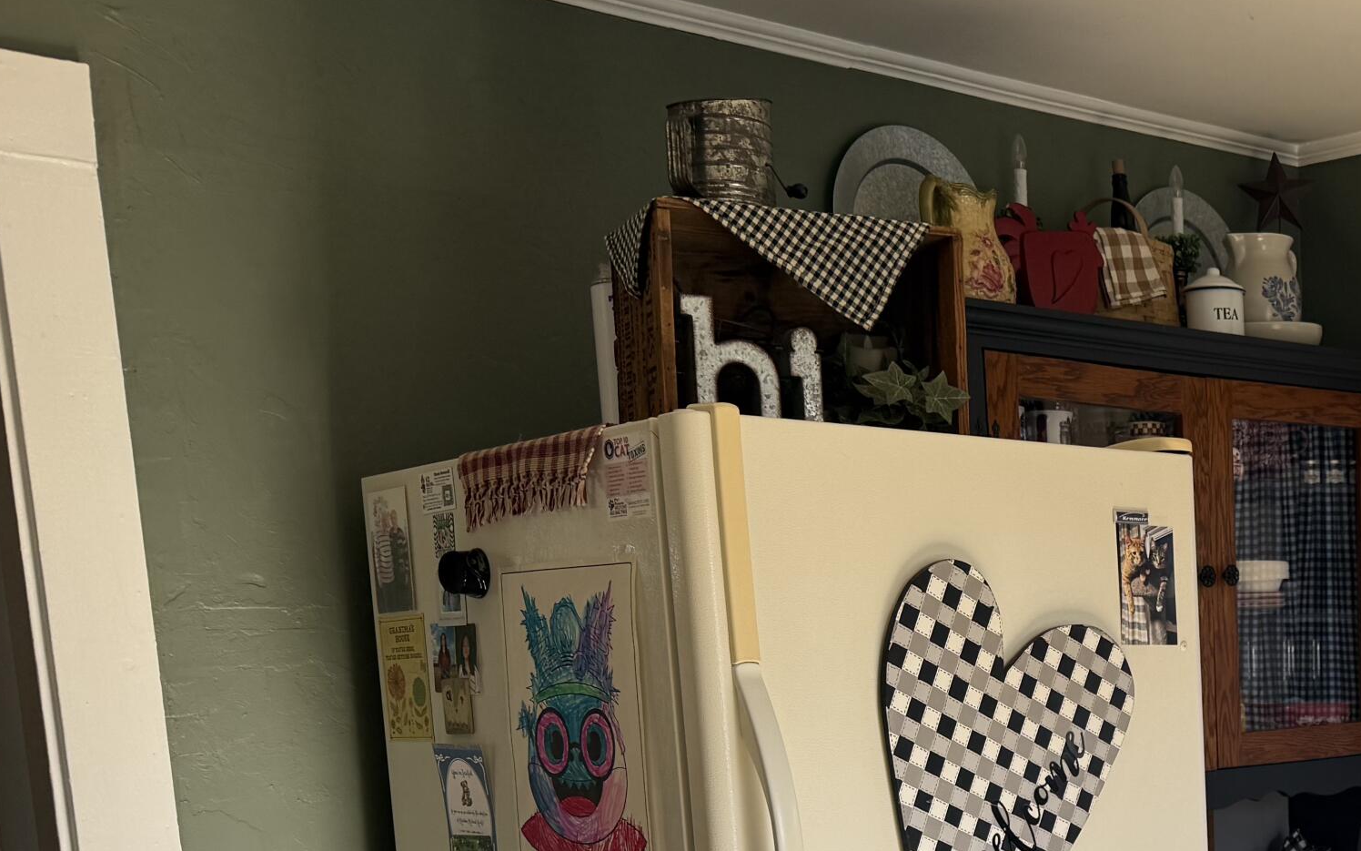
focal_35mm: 51
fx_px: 1892
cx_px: 1308
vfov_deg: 23.9
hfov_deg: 36.3
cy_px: 916
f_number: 1.78
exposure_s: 1/216
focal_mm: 6.76
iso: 80
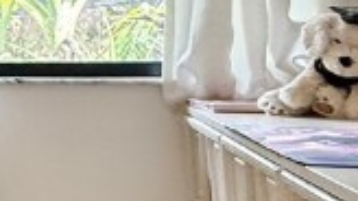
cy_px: -39
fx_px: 901
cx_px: -458
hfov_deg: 15.2
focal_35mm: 95
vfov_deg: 12.4
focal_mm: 2.22
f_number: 2.2
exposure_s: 1/120
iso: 500
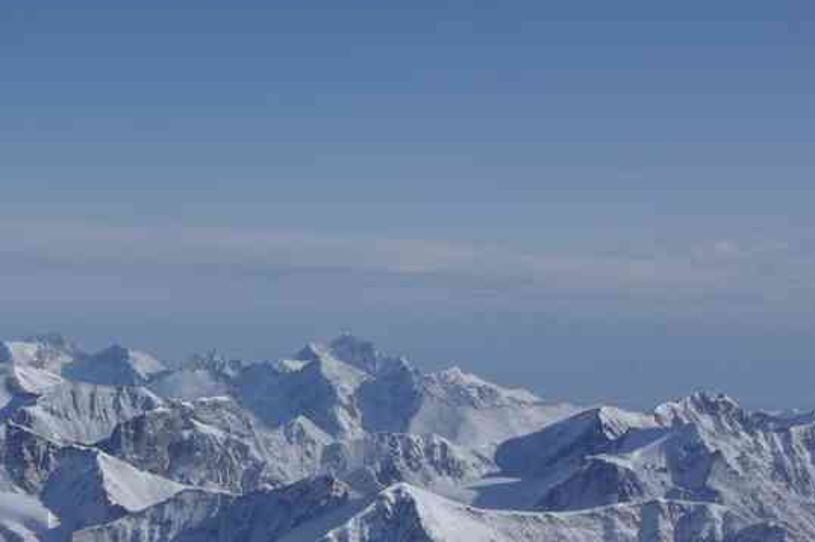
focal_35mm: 108
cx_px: 165
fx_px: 2452
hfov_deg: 18.7
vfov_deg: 12.6
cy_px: 404
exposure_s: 1/125
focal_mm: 38.8
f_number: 13
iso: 100
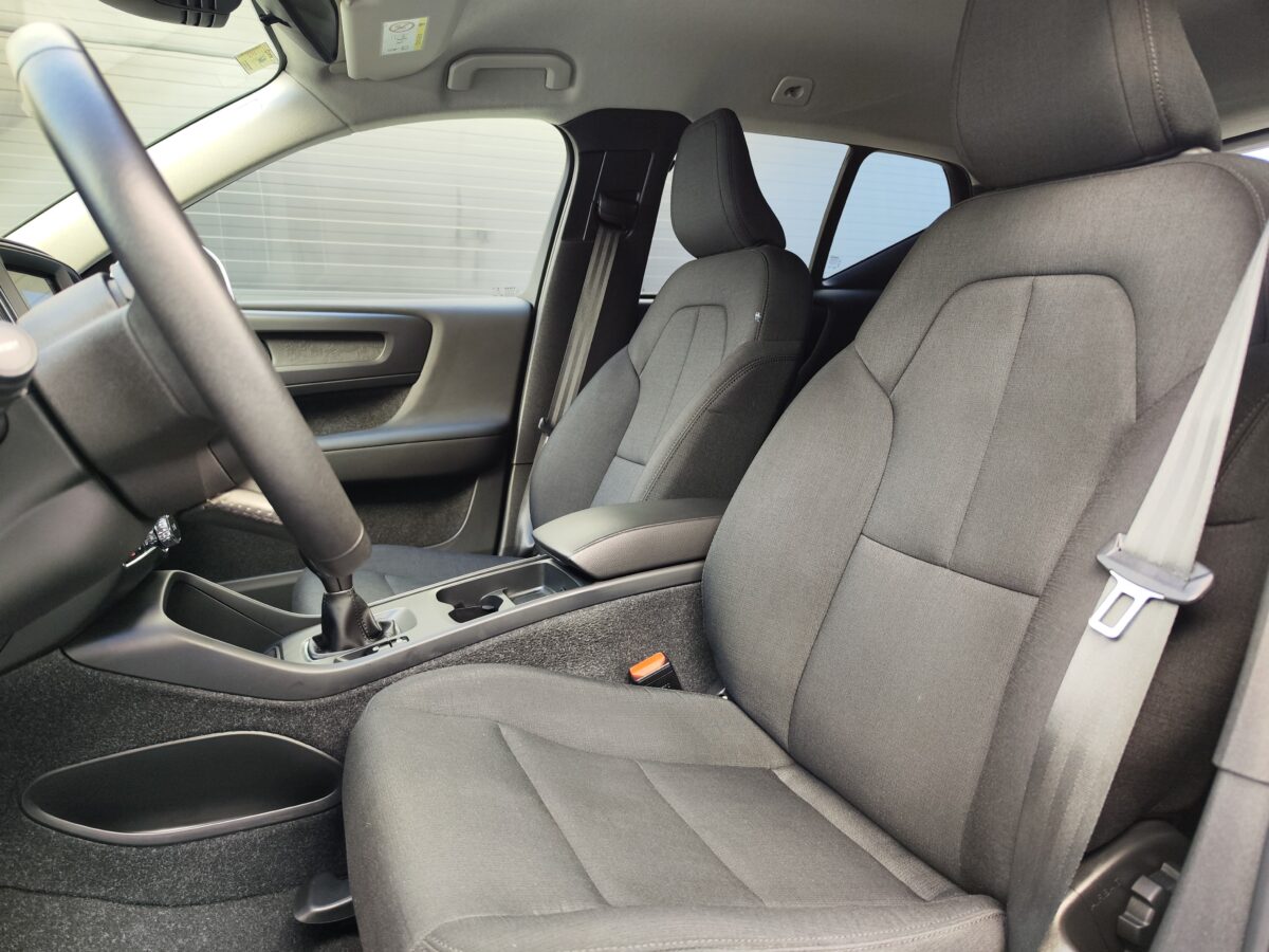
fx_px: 843
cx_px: 634
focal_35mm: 23
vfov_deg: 58.9
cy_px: 476
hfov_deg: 73.9
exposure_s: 1/100
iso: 214
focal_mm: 7.01
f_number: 1.69
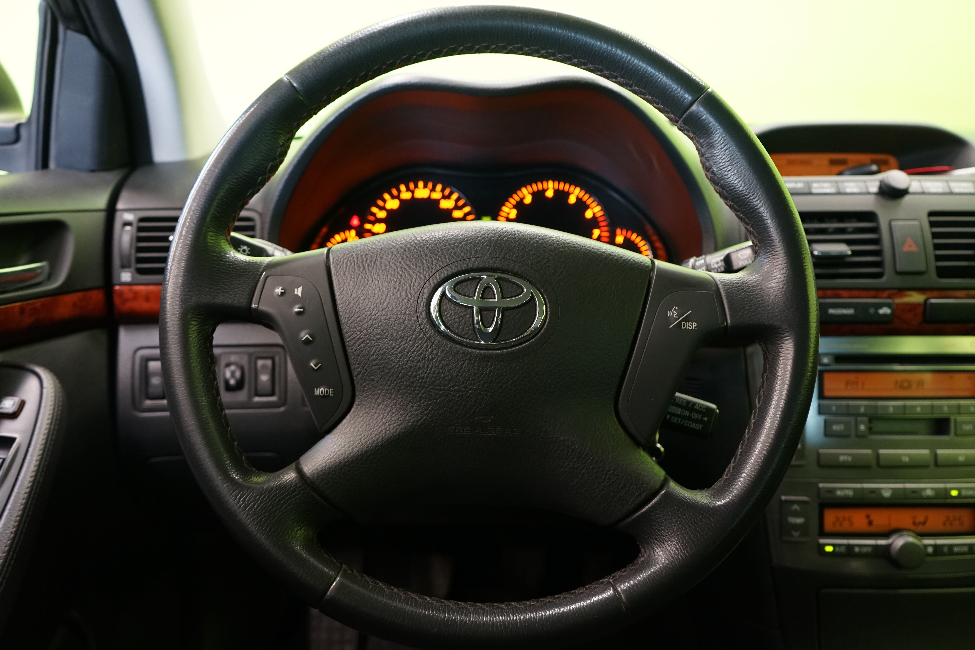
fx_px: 785
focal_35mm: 29
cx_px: 488
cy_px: 325
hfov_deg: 63.7
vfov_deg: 45.0
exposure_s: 1/20
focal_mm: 29
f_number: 5
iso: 1600
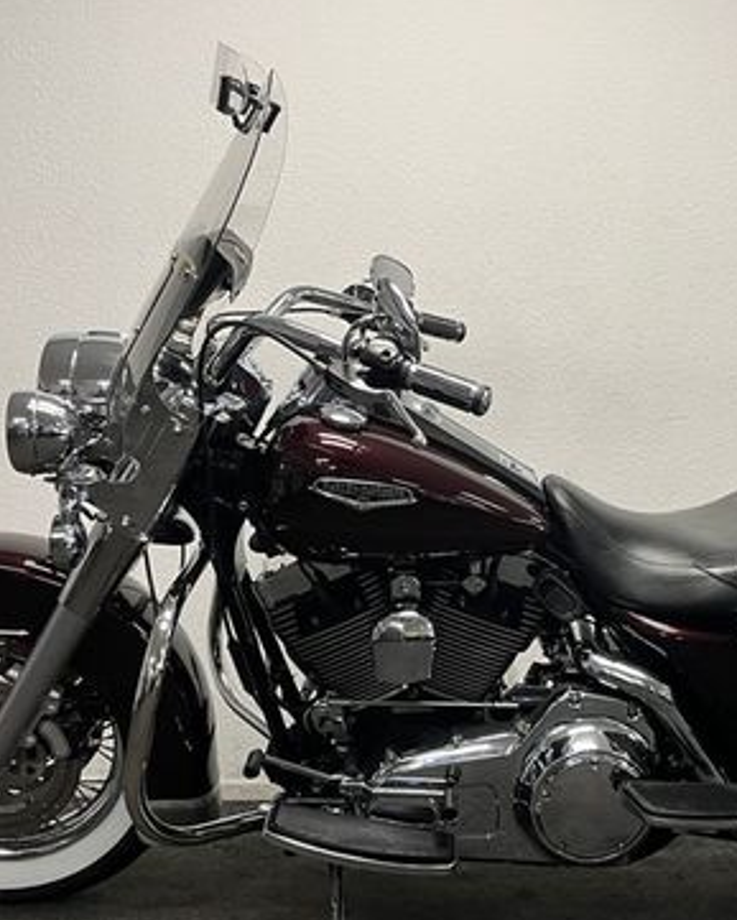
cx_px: 505
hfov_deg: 33.1
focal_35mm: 45
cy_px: 530
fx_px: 1226
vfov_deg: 41.0
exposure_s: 1/50
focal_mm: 5.1
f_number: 1.6
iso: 80
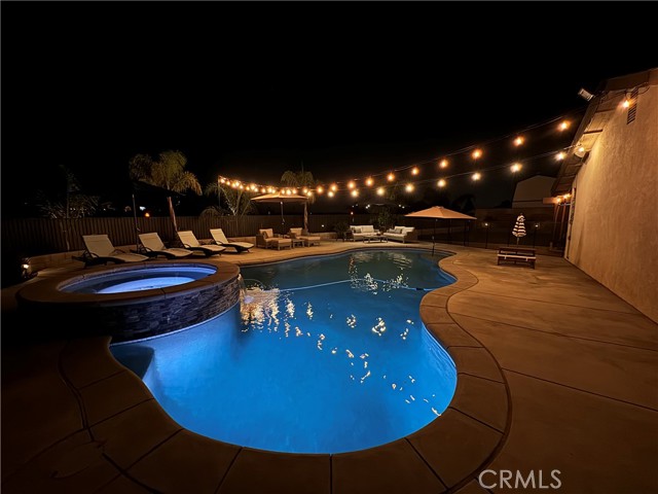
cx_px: 329
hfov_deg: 102.1
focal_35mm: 14
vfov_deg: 85.7
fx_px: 266
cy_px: 247
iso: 1250
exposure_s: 1/15
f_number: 2.2
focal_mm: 2.22
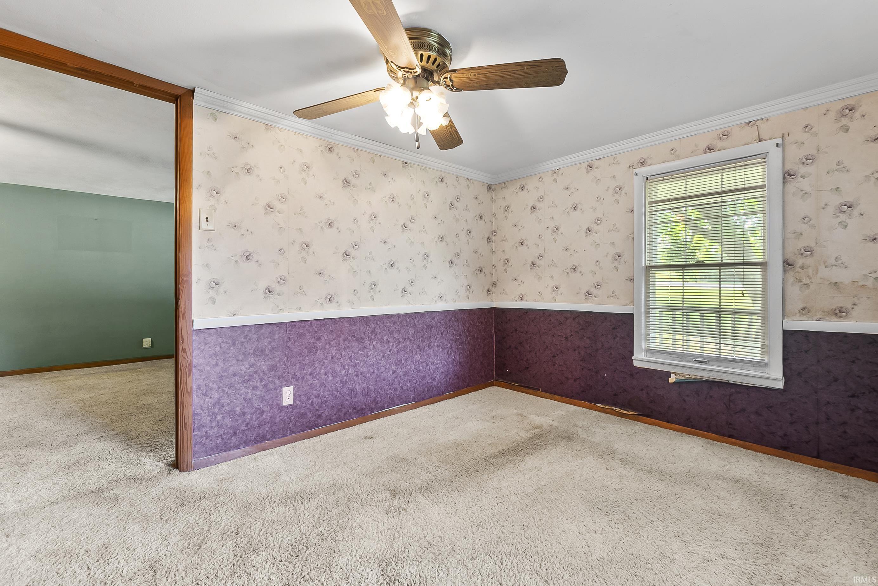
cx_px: 439
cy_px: 293
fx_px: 366
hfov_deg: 100.4
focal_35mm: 15
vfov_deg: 77.4
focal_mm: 10
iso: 100
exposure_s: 5
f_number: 8
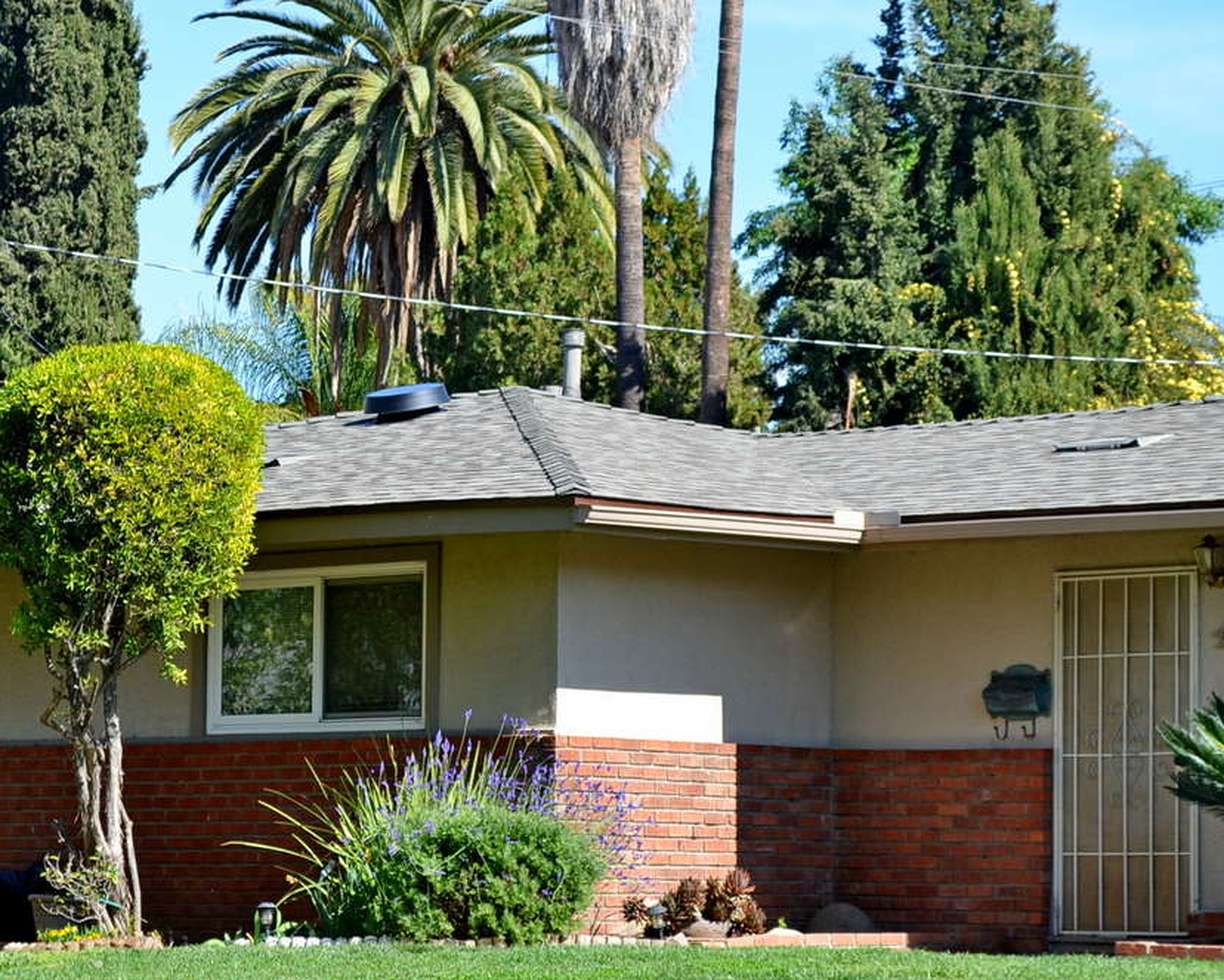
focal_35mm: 85
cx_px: 667
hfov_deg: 22.5
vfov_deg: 18.1
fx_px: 3080
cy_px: 489
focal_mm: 50
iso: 280
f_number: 7.1
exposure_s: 1/500
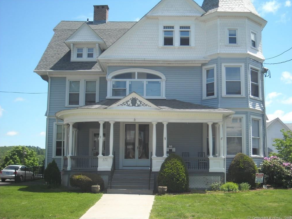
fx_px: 422
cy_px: 110
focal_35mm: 50
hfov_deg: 38.2
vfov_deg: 29.1
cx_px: 147
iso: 64
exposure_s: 1/161
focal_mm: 7.92
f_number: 6.3
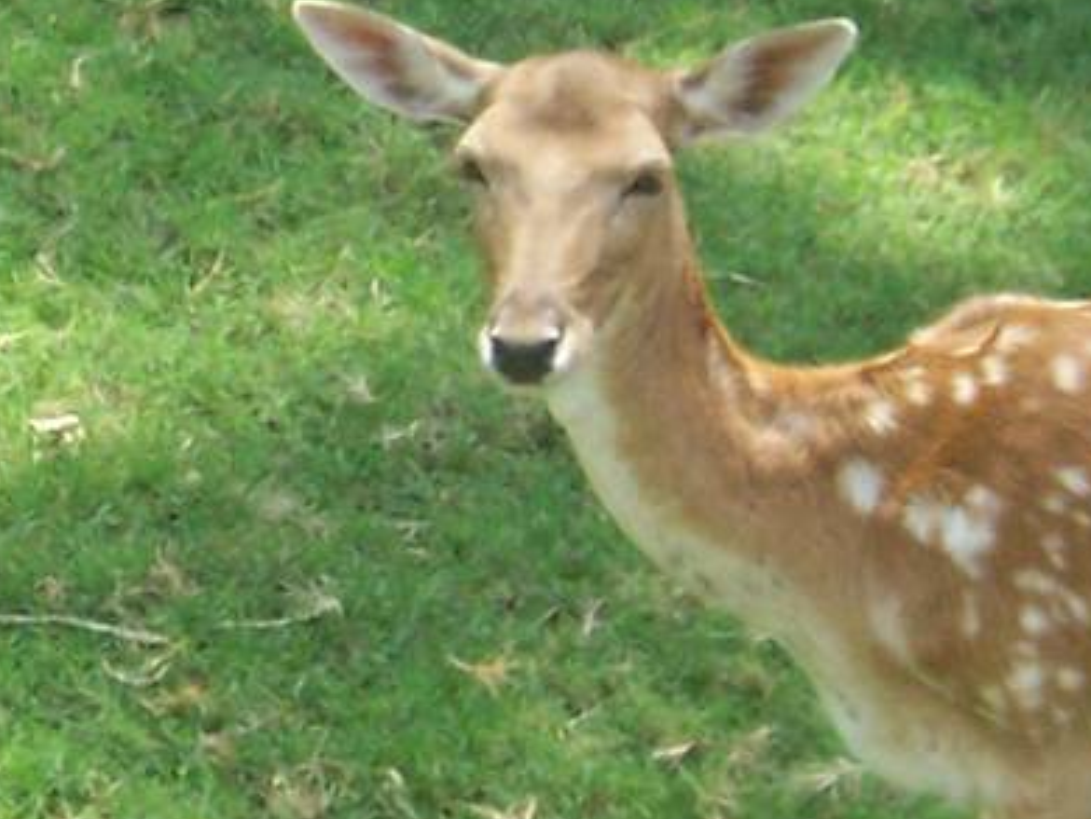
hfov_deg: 9.7
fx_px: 6339
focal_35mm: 201
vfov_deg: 7.4
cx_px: -213
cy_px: 260
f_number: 4
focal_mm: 8.2
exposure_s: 1/250
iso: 140
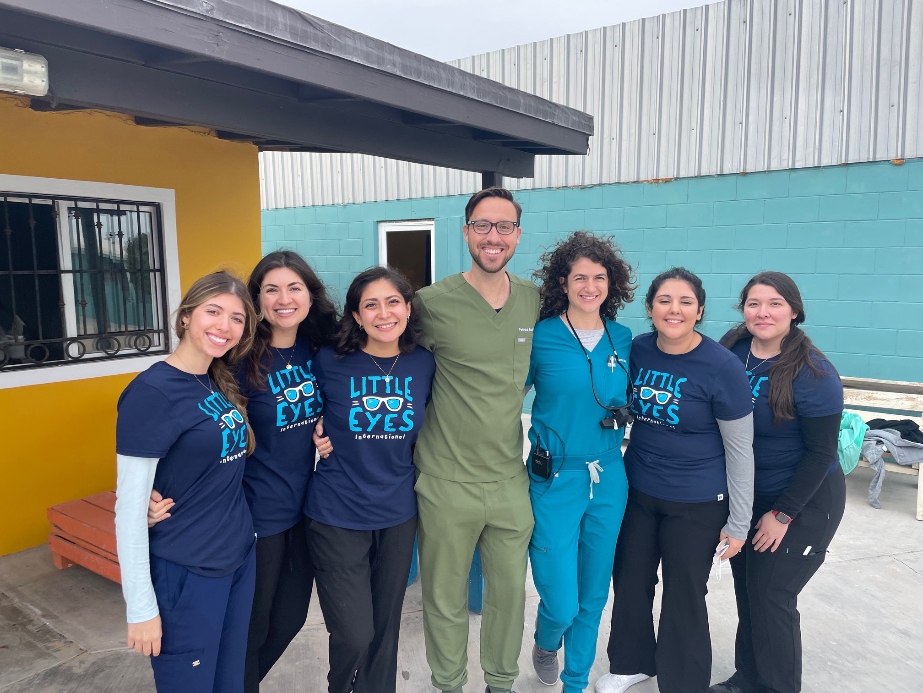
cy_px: 346
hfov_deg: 67.3
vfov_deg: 53.1
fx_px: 693
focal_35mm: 26
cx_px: 462
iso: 32
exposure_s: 1/769
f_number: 1.6
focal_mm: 4.2
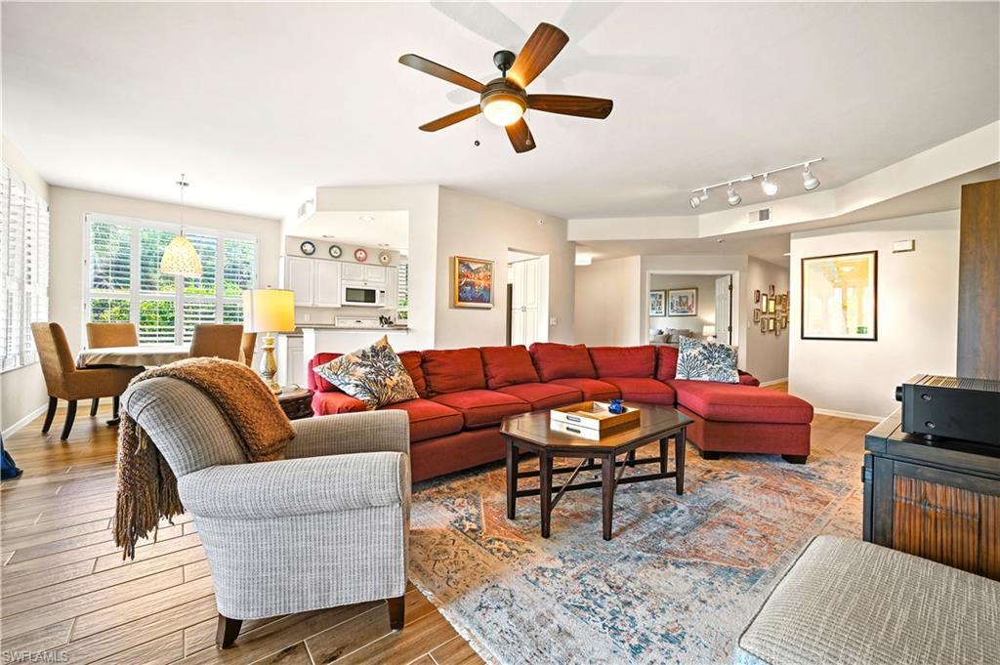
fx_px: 389
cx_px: 500
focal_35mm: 14
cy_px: 332
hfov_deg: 104.3
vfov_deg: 81.1
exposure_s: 1
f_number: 8
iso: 100
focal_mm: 14
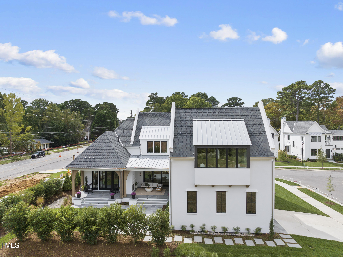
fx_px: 238
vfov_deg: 56.8
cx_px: 172
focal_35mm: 24
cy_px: 128
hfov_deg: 71.6
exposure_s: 1/2000
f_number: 2.8
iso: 160
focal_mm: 12.29
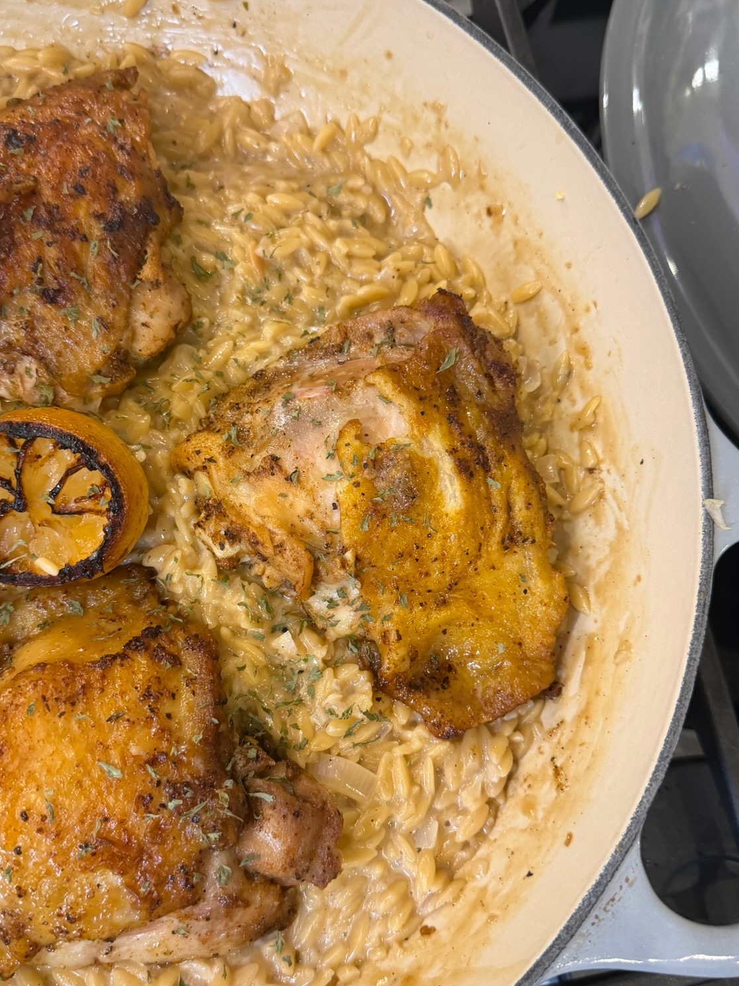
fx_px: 939
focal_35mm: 33
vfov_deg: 55.3
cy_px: 518
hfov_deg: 42.9
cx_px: 344
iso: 200
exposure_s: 1/60
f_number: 1.78
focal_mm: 6.76
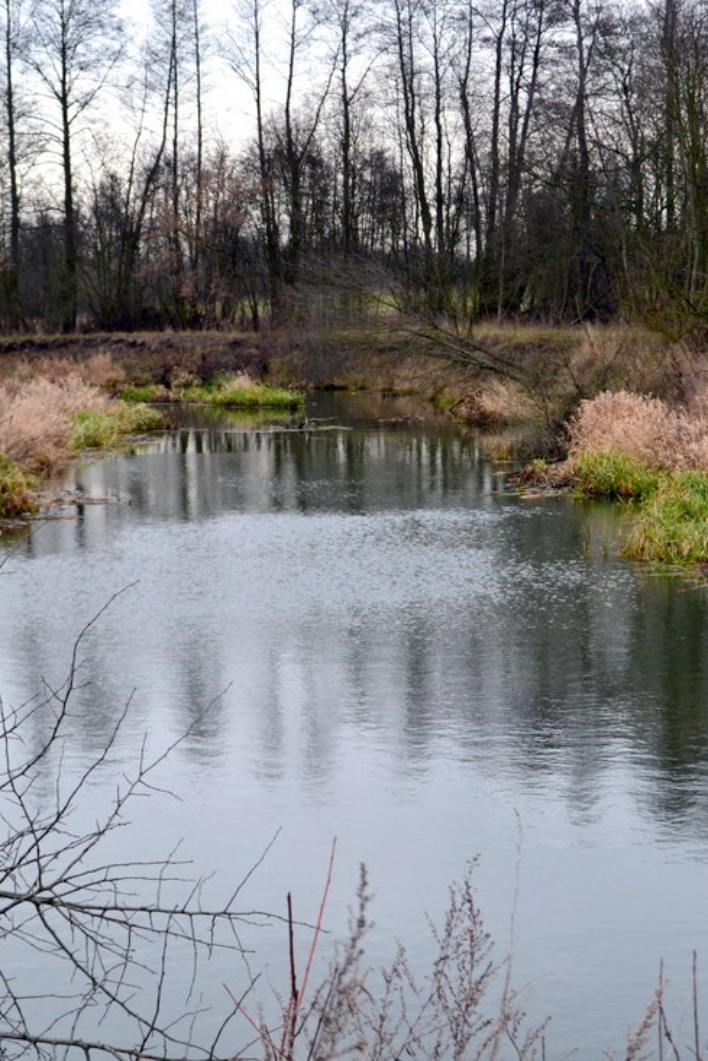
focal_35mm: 72
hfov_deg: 18.9
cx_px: 343
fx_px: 2123
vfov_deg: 28.1
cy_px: 563
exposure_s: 1/60
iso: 720
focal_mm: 44
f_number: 8
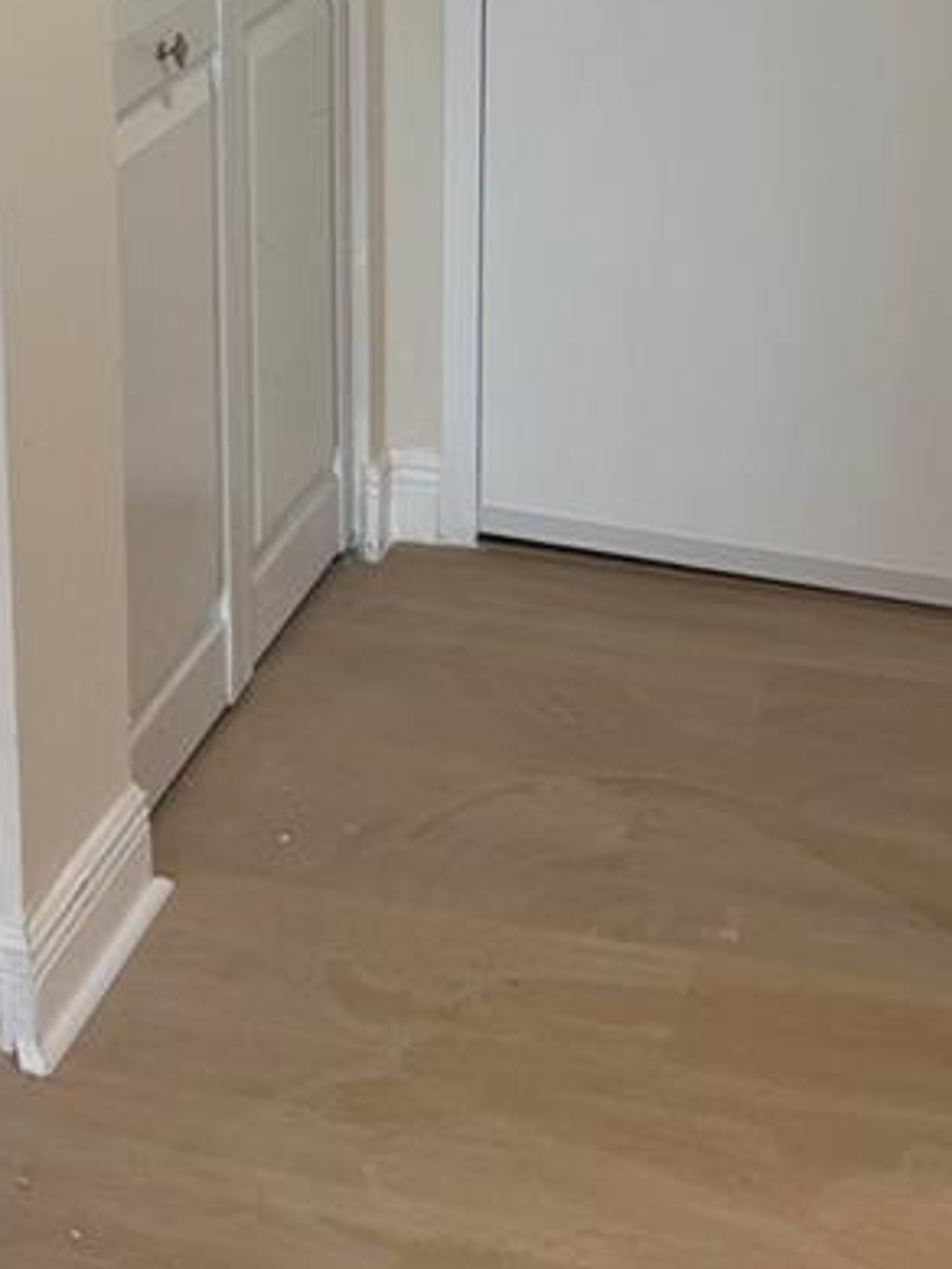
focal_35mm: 74
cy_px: 3
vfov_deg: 25.1
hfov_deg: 19.8
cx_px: 238
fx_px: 2712
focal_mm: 6.76
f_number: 1.78
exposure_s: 1/141
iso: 100
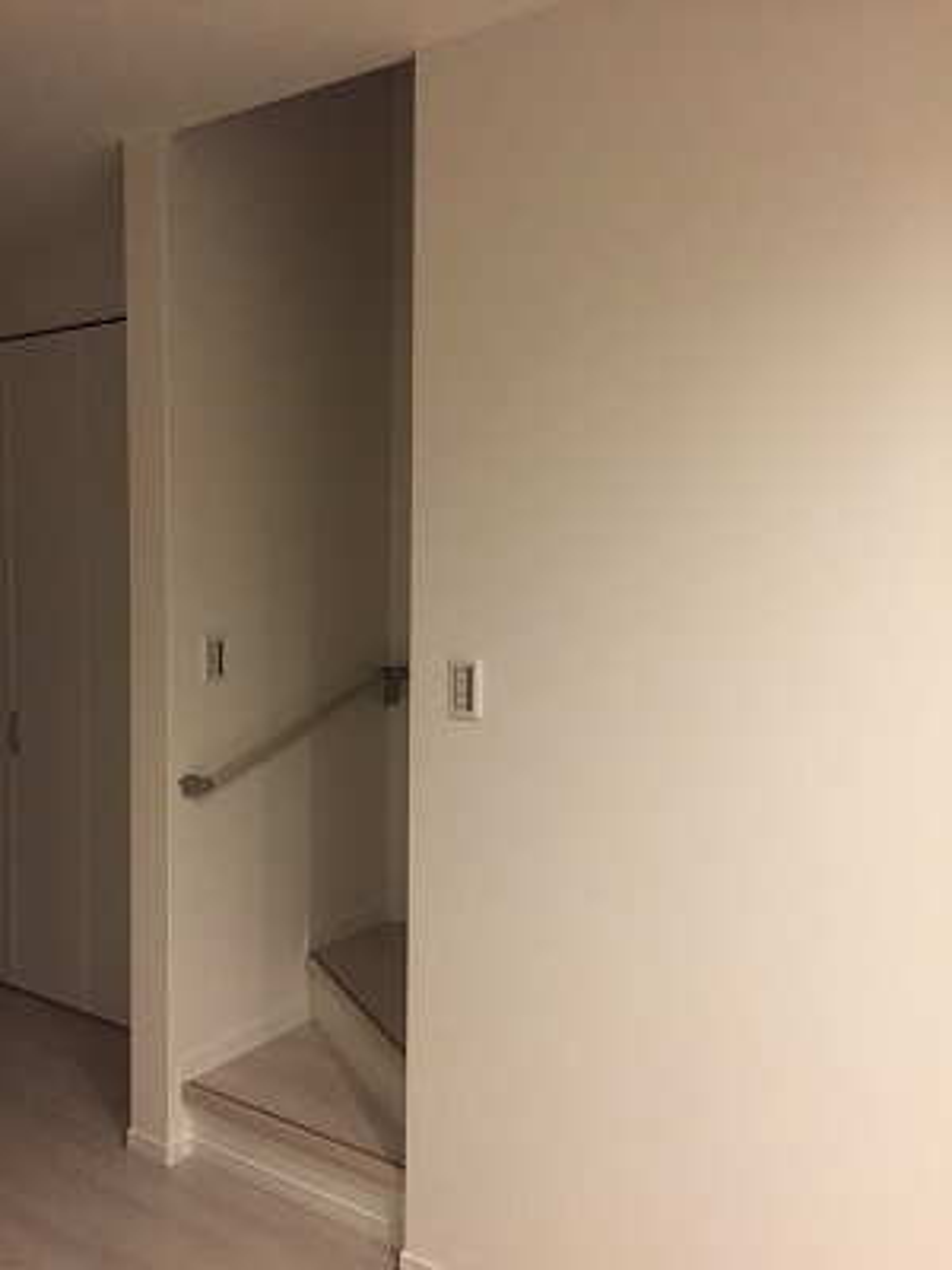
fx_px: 1063
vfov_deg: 61.7
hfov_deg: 48.2
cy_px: 635
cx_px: 476
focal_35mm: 29
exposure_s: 1/30
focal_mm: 4.15
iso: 250
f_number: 2.2
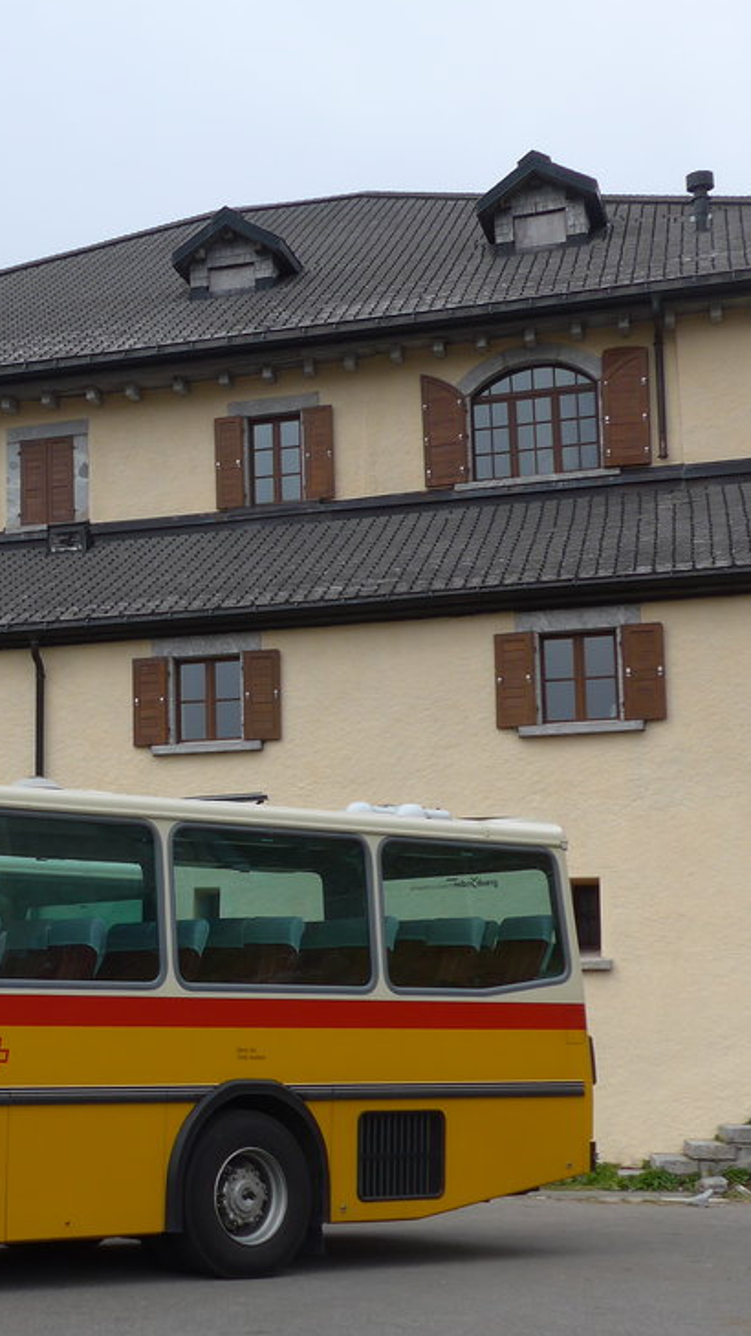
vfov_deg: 34.3
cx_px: -328
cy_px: 786
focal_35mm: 61
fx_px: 2160
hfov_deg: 17.9
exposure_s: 1/1300
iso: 80
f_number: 2.8
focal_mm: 7
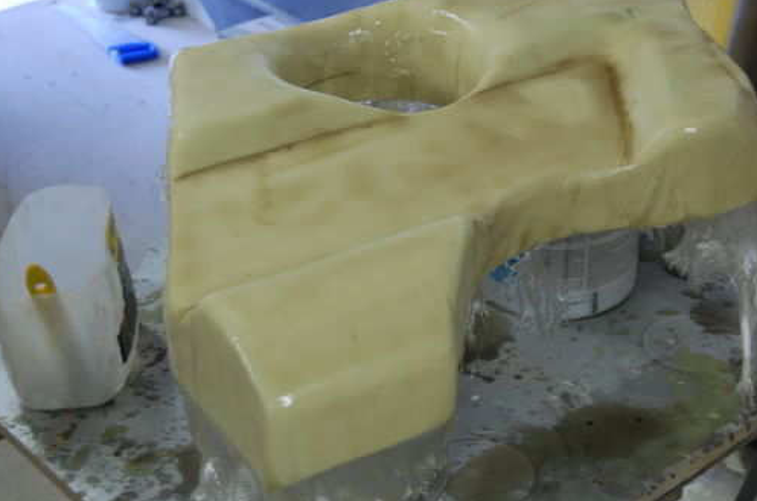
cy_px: 256
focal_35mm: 68
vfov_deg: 20.0
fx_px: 1419
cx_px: 446
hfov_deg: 29.8
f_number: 4.8
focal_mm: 35
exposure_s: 1/20
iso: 800
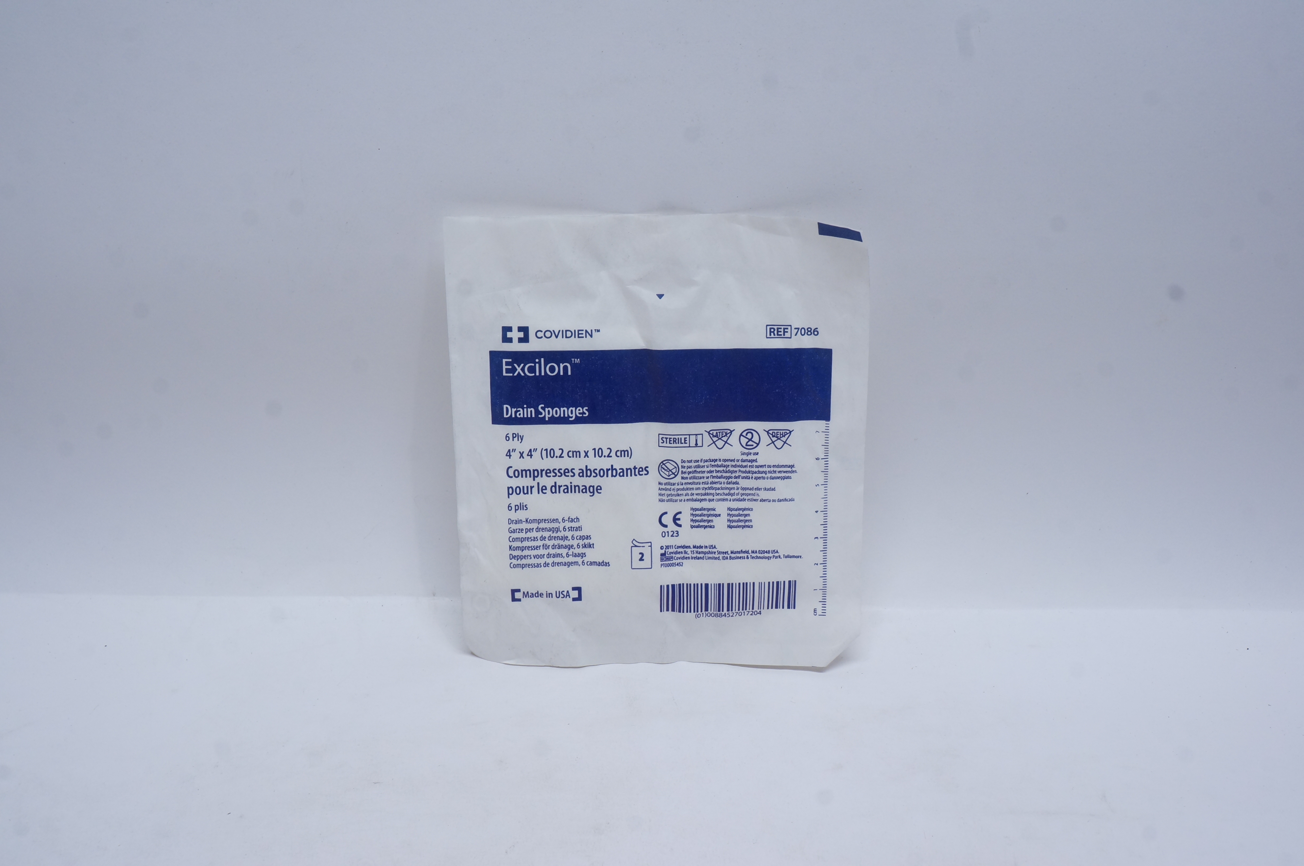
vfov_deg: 36.8
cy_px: 433
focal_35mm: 36
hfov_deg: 53.2
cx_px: 652
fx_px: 1303
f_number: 13
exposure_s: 1/13
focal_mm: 24
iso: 400
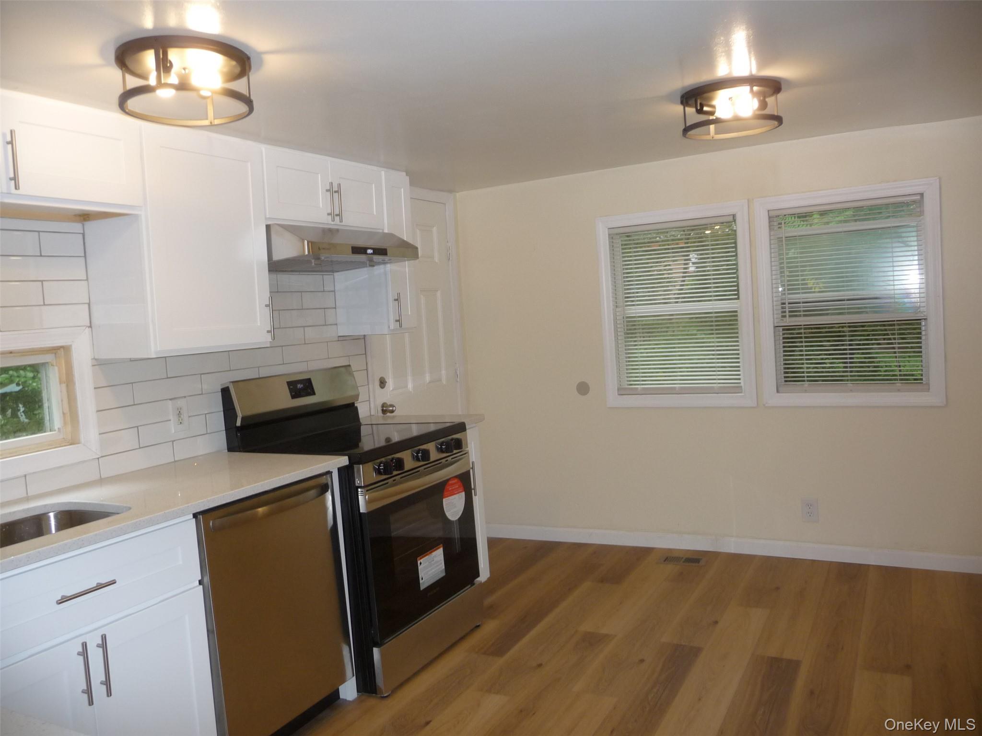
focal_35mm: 28
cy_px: 368
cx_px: 491
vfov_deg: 49.7
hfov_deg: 63.4
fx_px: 794
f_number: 3.3
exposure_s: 1/30
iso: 160
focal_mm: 4.7
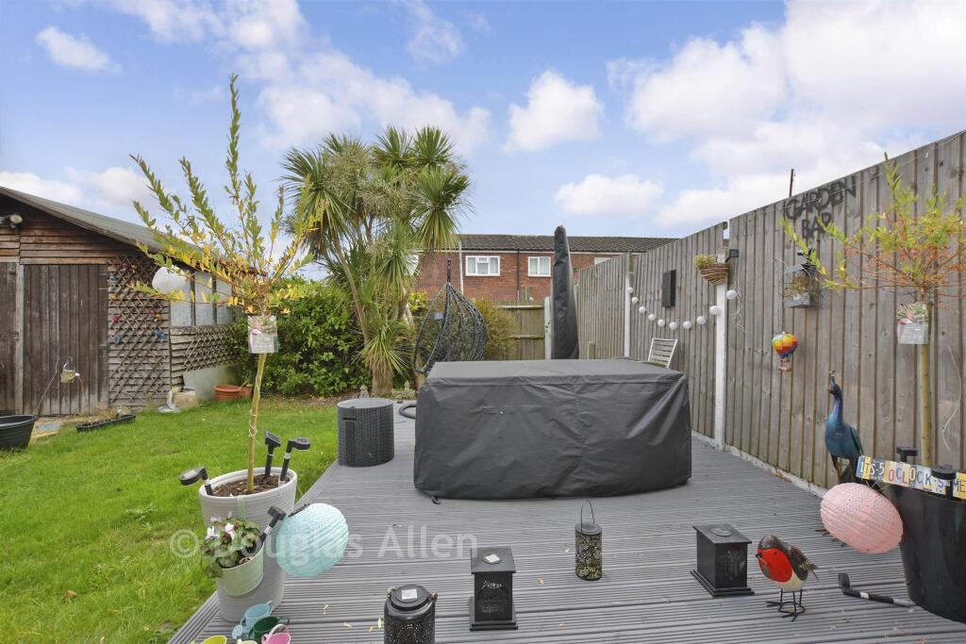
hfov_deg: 100.4
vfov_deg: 77.3
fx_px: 403
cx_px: 483
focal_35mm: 15
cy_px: 322
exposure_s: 1/60
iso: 125
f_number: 8
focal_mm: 10
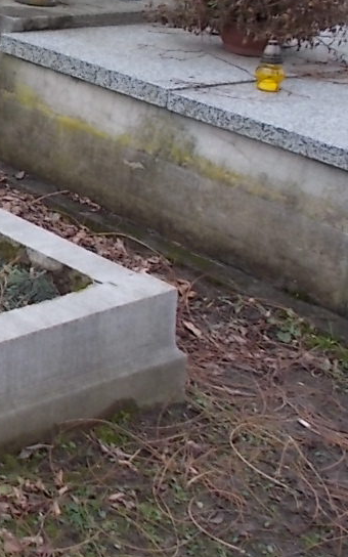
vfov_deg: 25.0
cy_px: 86
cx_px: -225
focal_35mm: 81
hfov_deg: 14.6
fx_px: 1229
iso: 80
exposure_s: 1/100
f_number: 3.2
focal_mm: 4.6
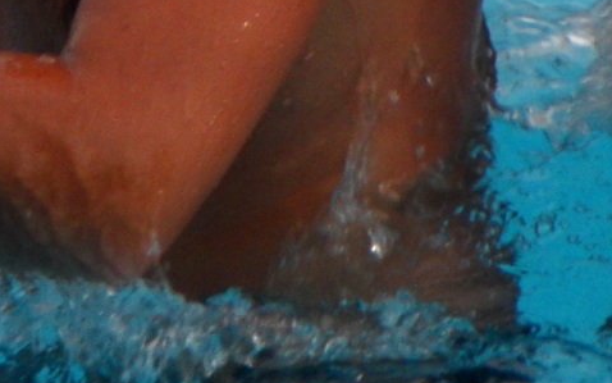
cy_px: -468
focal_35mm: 495
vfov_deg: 2.6
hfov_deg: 4.2
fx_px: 8258
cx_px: 376
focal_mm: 18.8
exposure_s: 1/320
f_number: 4
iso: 80
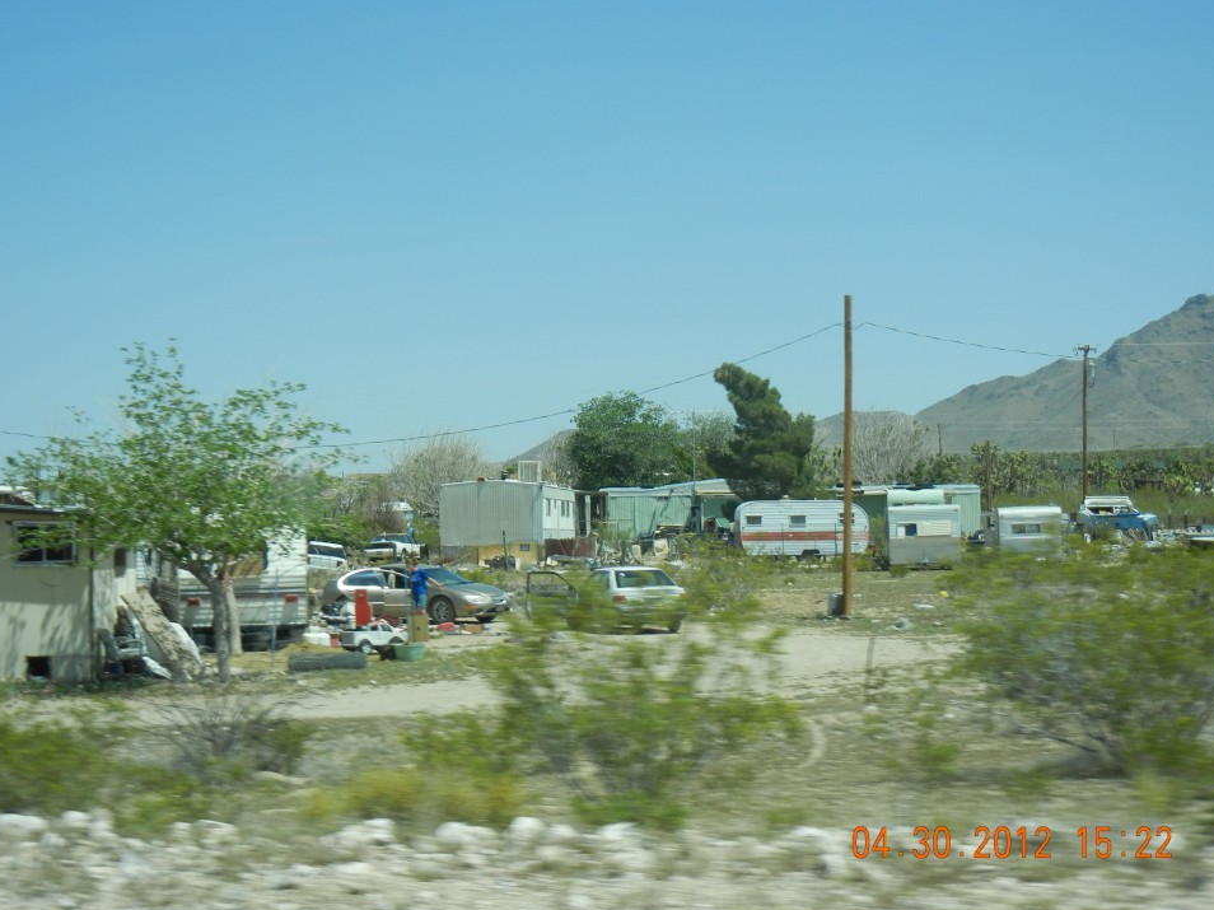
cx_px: 601
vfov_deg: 20.2
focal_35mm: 73
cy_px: 456
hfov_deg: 26.7
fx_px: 2560
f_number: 8.2
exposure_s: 1/272
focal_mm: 12.2
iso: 160
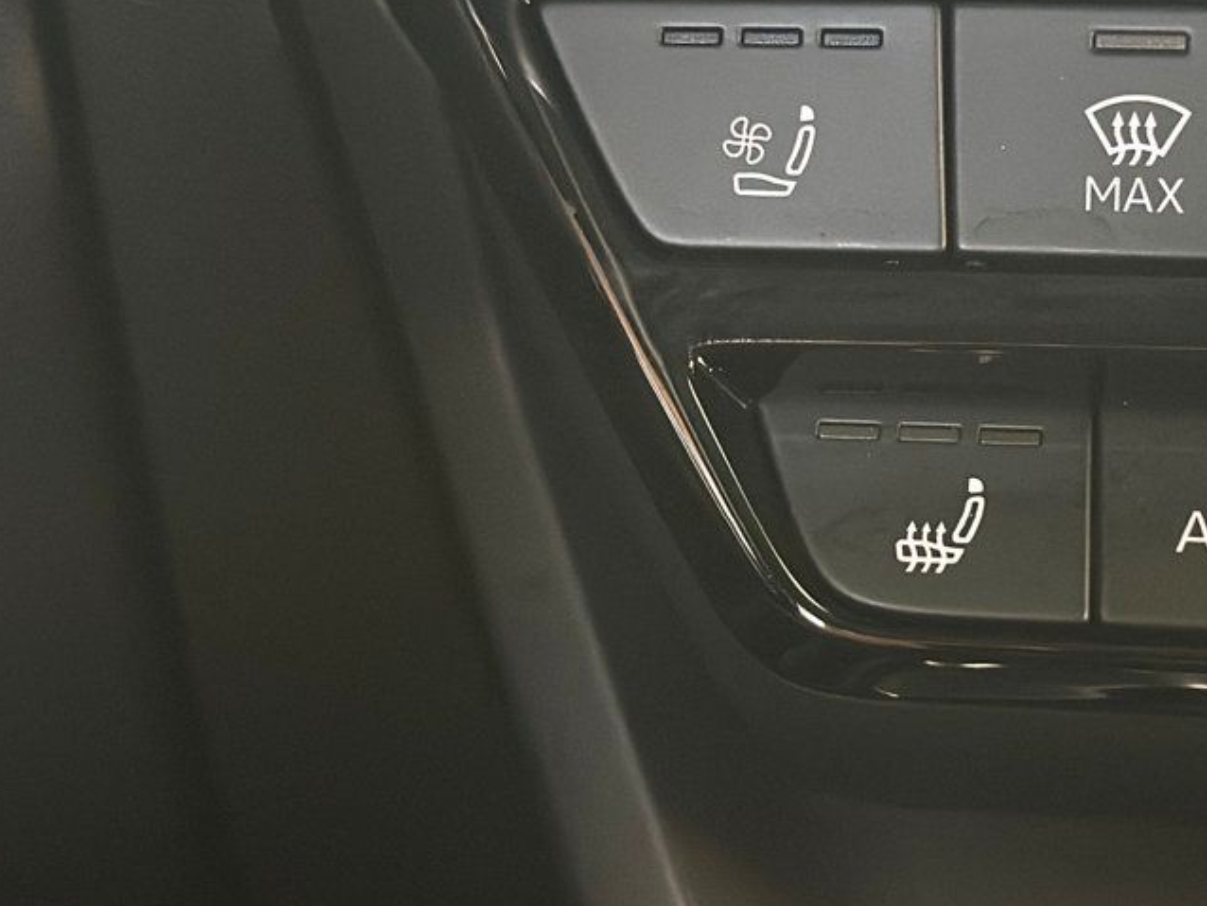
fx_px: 2686
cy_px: 261
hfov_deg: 25.0
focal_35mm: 77
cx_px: 912
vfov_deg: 19.1
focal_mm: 6.86
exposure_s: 1/30
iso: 1000
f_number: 1.78
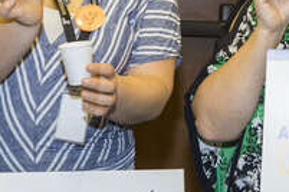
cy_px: 136
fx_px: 1212
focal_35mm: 151
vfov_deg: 9.1
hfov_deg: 13.5
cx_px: 263
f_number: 4
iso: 800
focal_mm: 38
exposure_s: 1/50
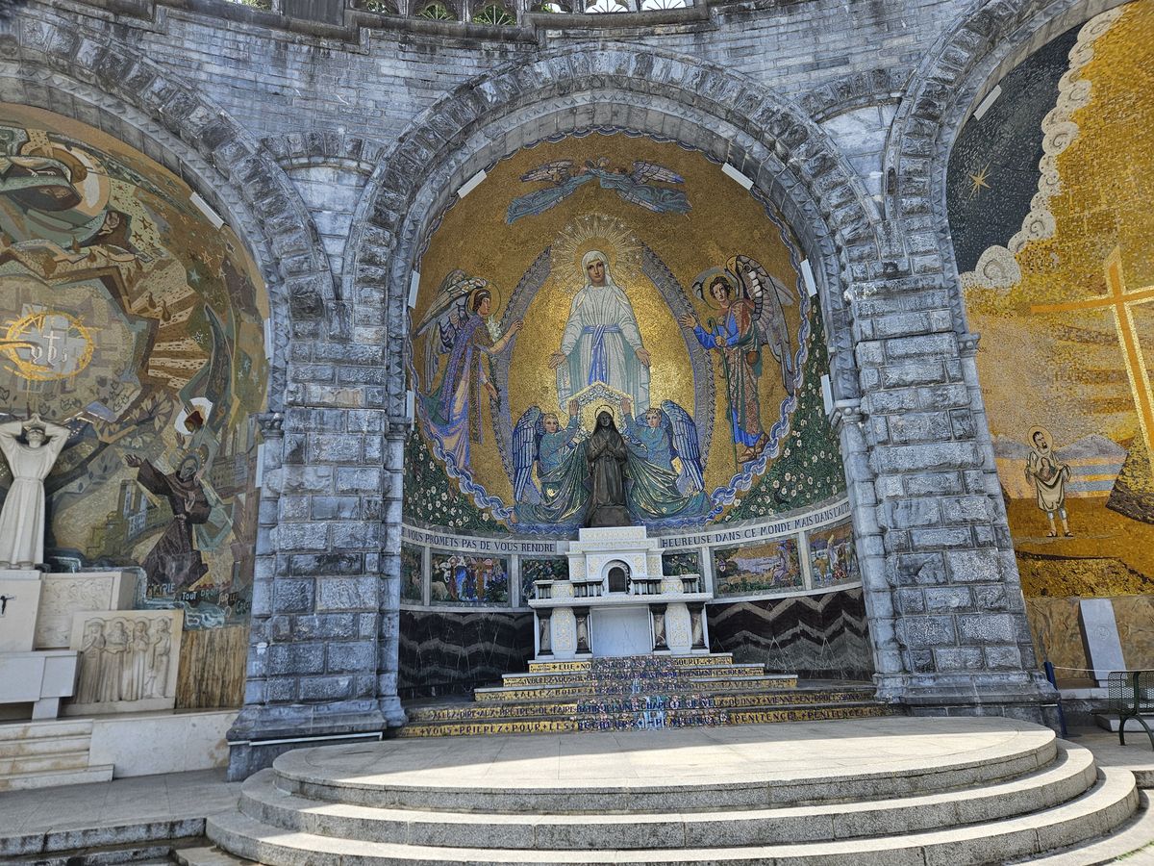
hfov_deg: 73.9
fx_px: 767
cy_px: 433
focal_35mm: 23
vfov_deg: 58.9
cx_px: 577
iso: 50
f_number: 1.8
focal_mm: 5.4
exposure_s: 1/1114
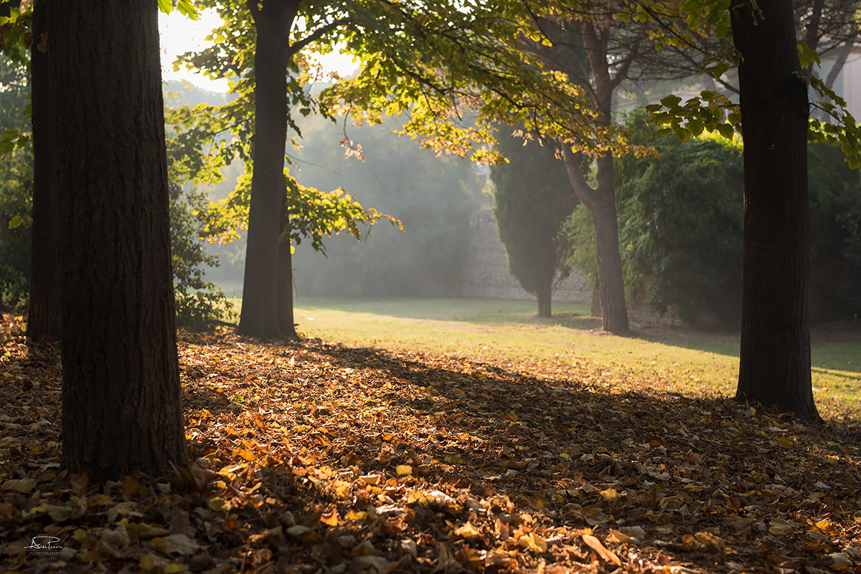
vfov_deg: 19.5
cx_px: 430
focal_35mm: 70
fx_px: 1675
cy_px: 287
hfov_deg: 28.8
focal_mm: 70
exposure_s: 1/60
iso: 100
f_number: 7.1
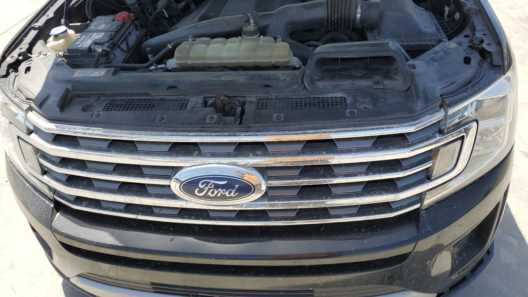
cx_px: 259
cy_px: 102
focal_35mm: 29
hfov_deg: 66.1
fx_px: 406
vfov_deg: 39.8
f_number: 1.5
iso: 50
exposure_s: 1/1250
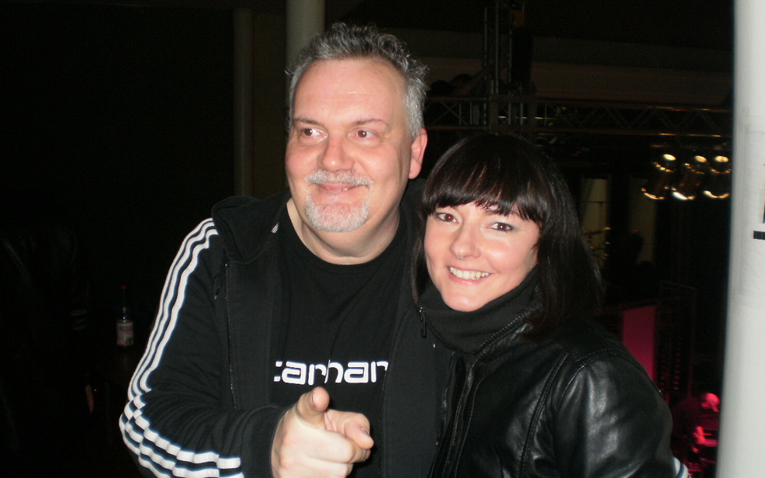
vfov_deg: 32.7
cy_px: 256
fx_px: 813
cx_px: 380
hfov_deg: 50.4
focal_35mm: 39
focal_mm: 6.3
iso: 125
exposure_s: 1/30
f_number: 3.1
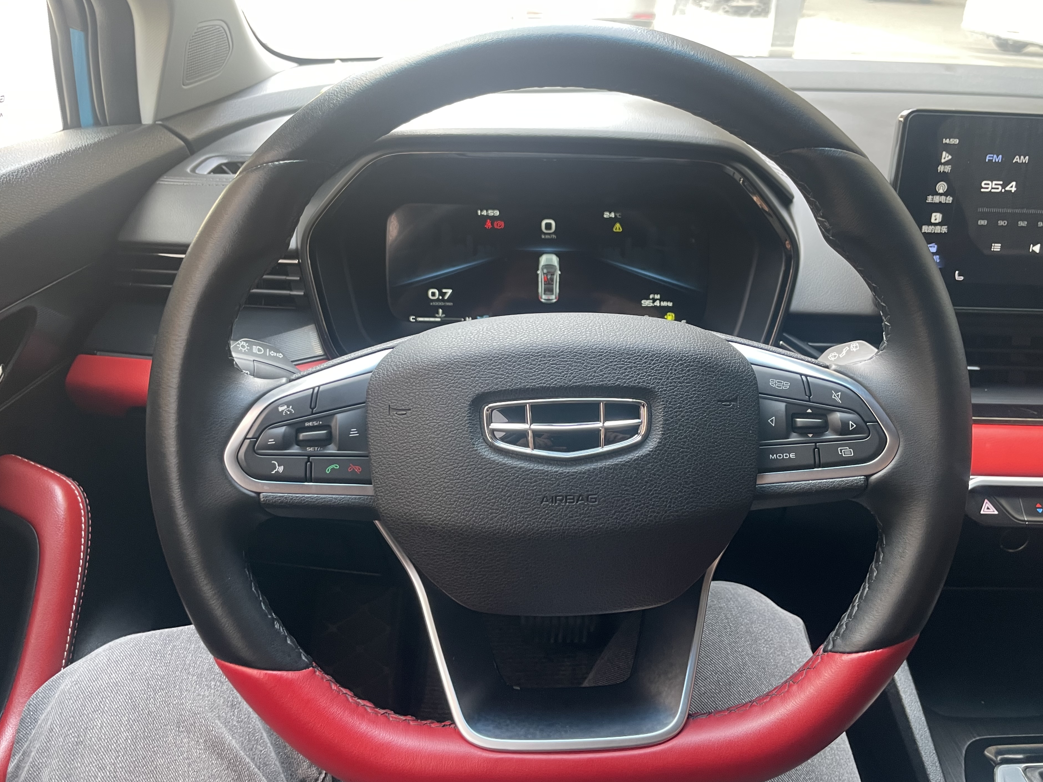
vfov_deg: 49.7
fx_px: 844
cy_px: 402
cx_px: 525
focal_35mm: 28
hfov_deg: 63.4
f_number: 1.6
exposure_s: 1/86
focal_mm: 4.2
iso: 125
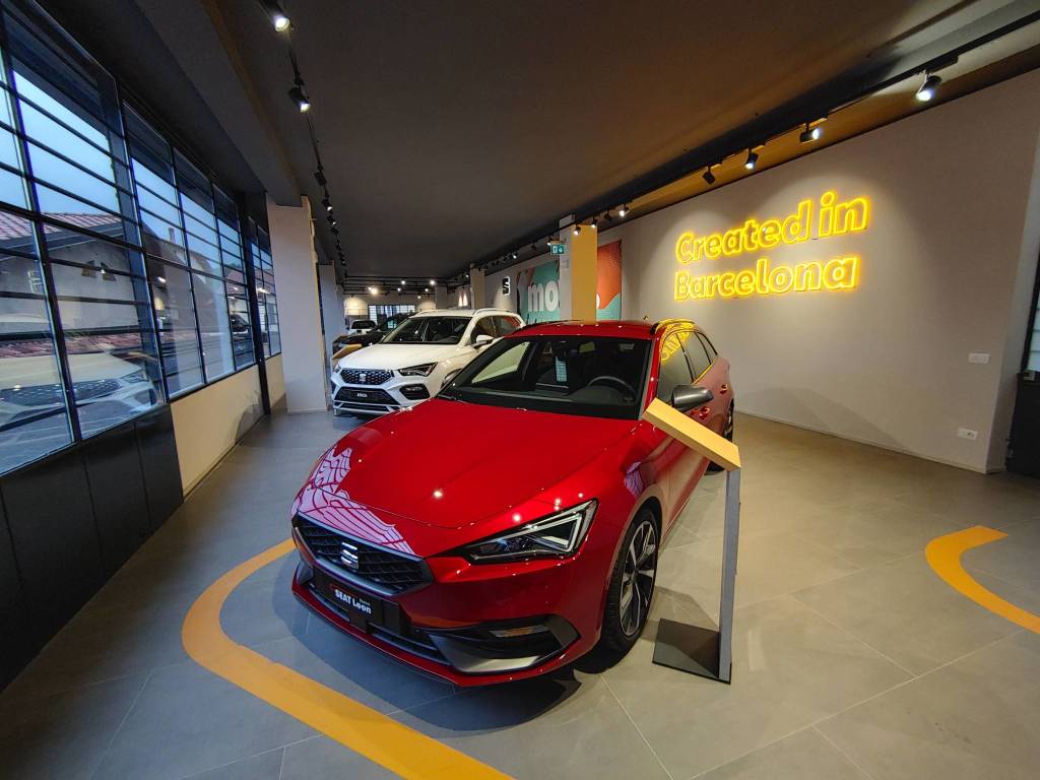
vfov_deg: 85.7
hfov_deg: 102.1
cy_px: 390
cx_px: 520
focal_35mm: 14
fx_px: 421
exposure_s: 1/33
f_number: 2.4
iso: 50
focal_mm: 1.75
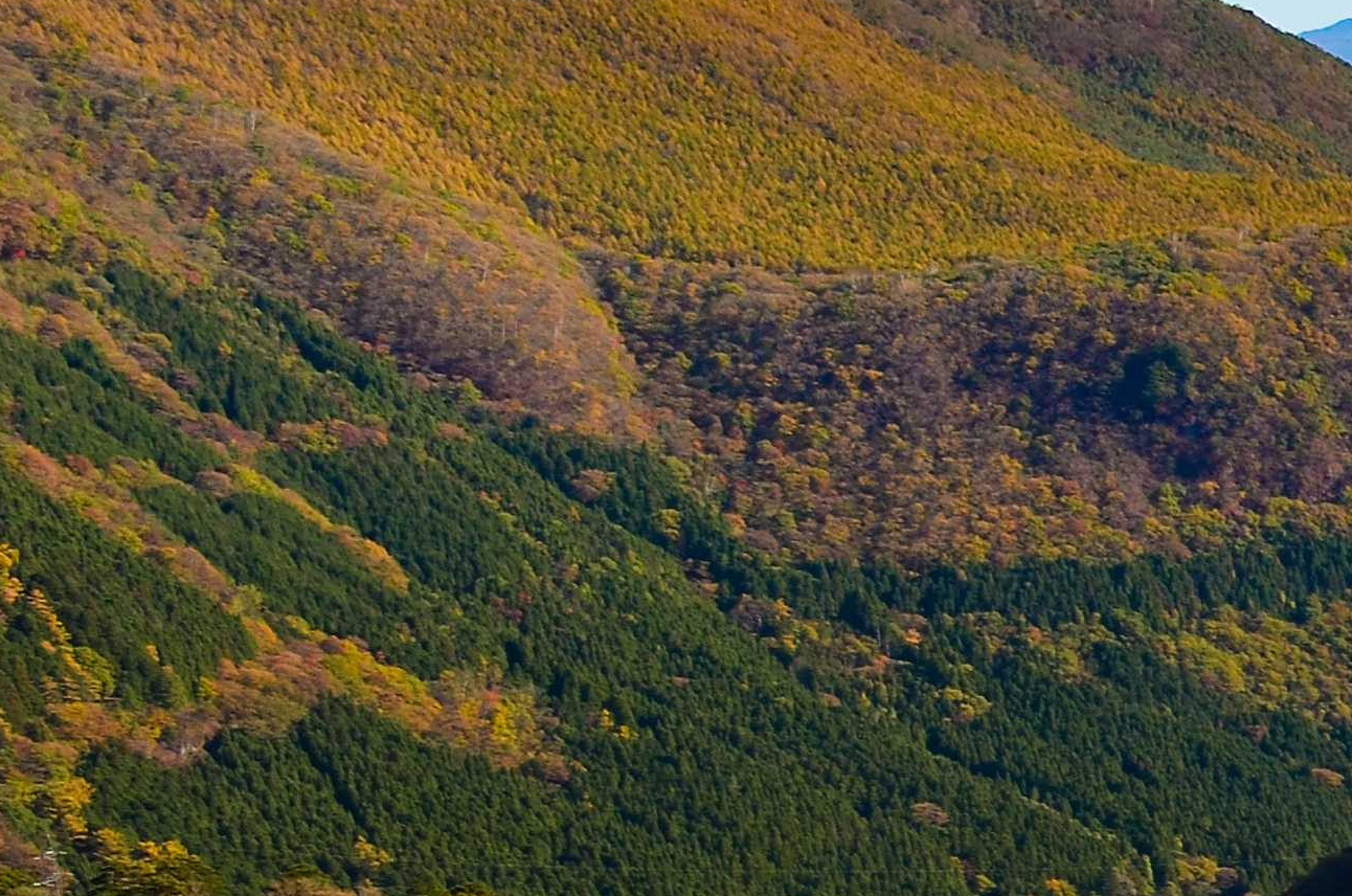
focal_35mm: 103
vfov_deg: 12.9
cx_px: 2557
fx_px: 3861
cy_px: 1083
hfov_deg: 16.2
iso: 100
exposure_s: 1/200
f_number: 8
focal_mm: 18
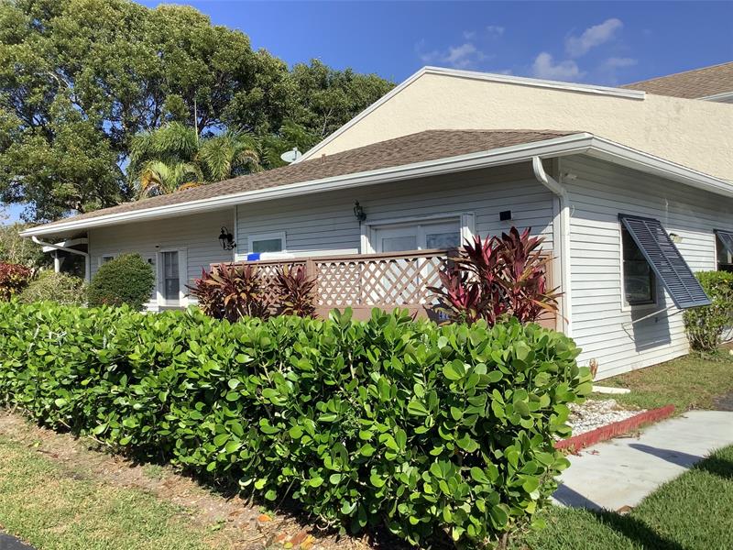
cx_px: 366
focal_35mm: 31
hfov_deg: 58.4
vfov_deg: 45.4
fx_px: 656
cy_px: 275
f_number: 2.4
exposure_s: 1/1597
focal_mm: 3.3
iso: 25
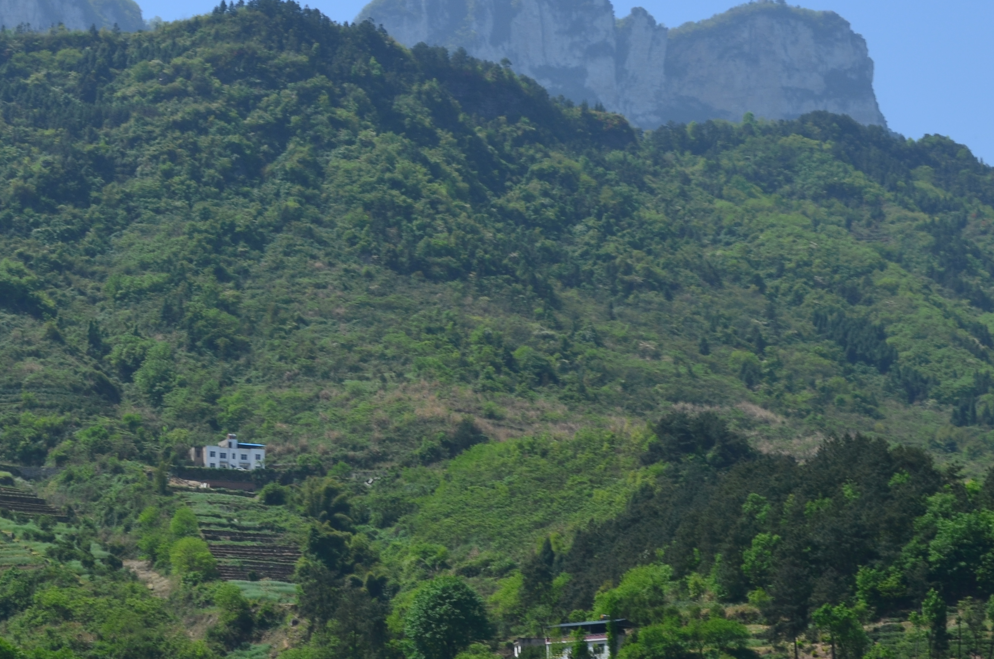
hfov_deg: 20.7
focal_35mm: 98
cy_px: 298
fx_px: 2700
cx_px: 222
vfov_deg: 13.9
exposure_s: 1/125
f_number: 11
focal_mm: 34
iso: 110
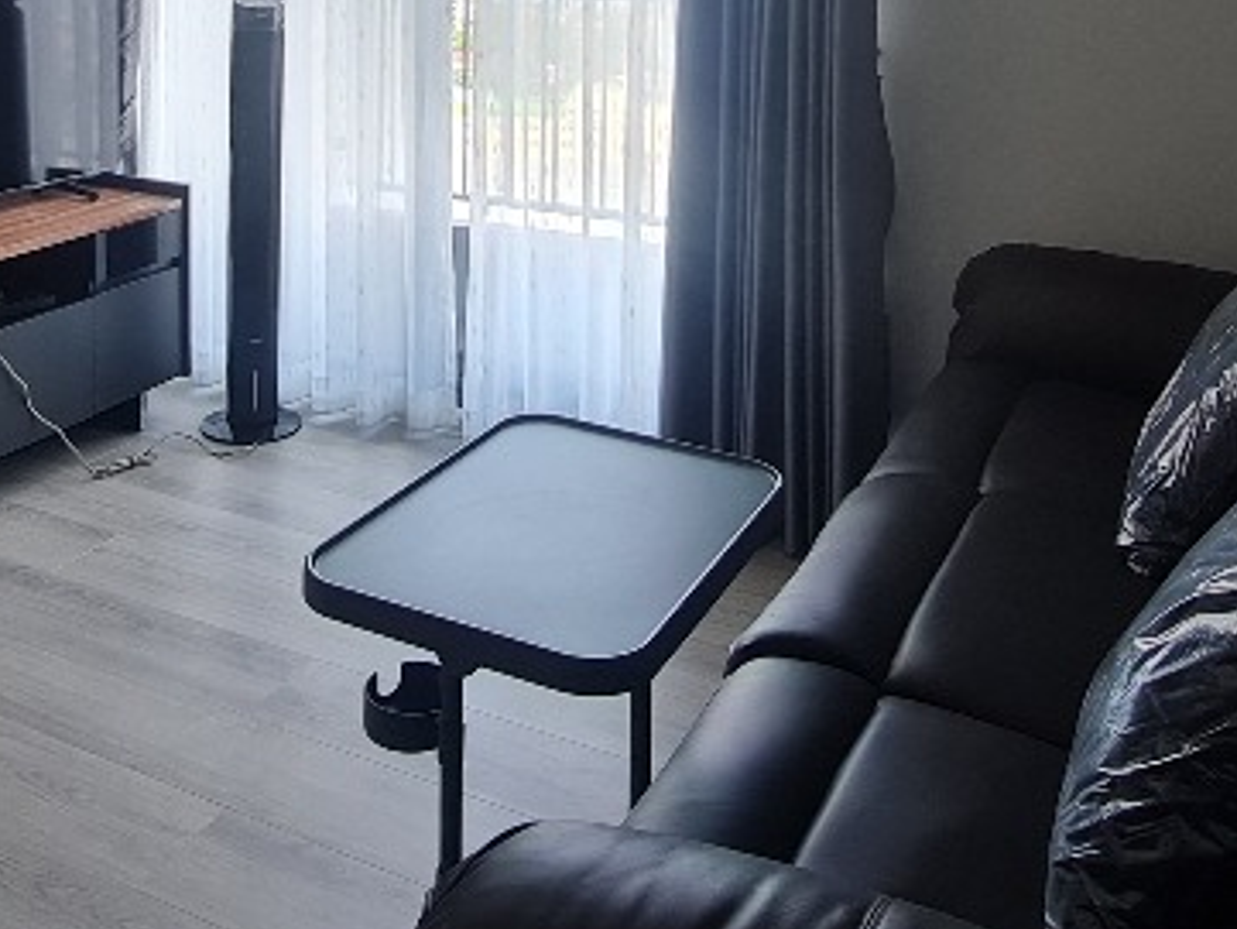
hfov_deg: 50.9
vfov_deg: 35.2
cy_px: -38
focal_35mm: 36
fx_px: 1287
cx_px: 469
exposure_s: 1/50
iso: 100
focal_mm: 2.2
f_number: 2.2
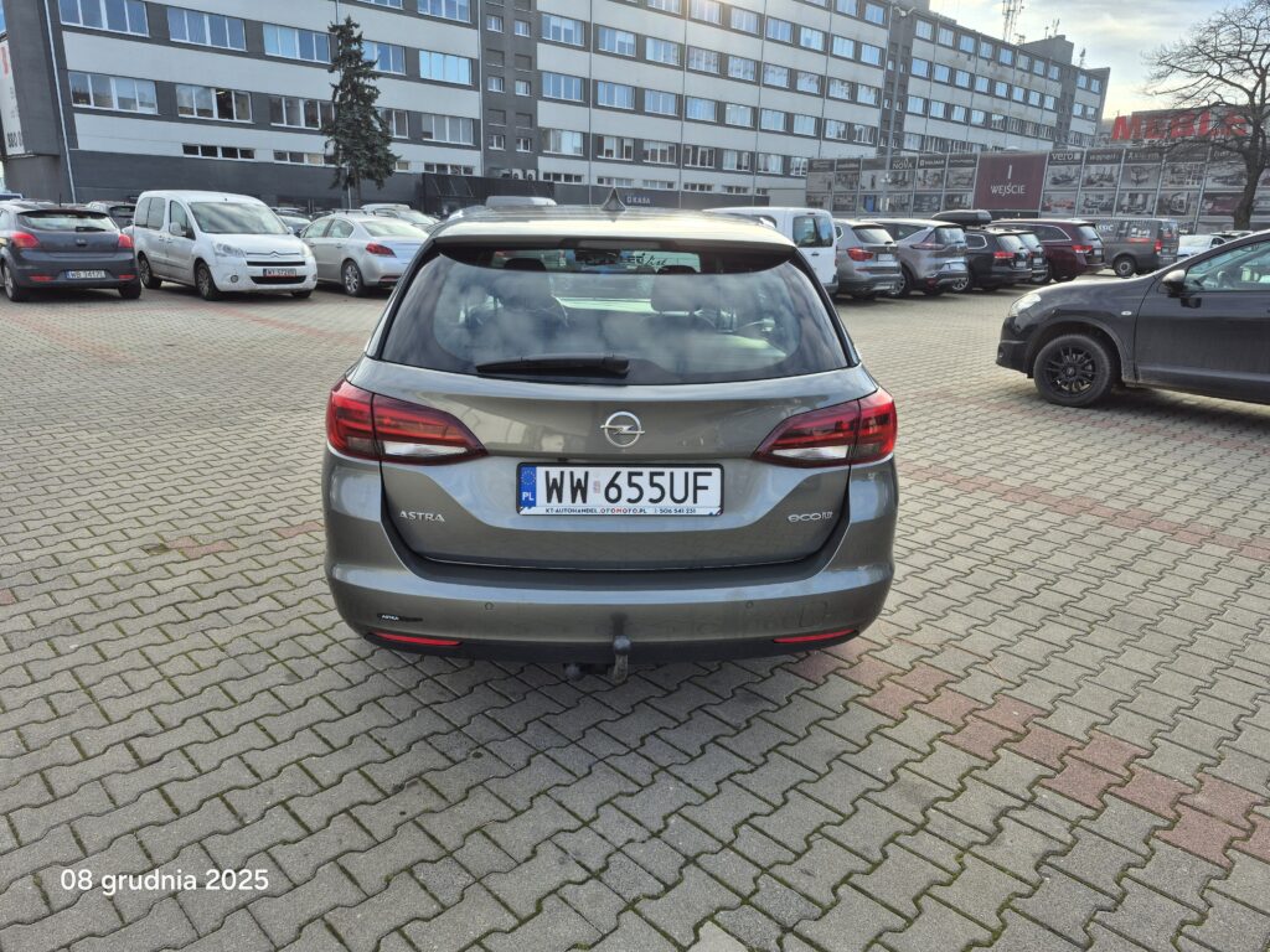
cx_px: 635
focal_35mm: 23
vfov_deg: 58.9
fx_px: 844
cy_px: 476
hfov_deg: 73.9
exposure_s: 1/624
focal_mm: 5.4
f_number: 1.8
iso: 25
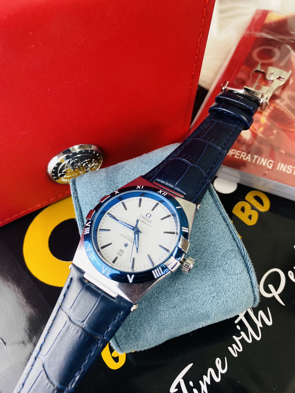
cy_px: 196
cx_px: 148
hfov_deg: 53.1
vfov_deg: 67.3
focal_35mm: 26
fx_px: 295
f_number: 1.8
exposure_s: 1/100
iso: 40
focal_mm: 4.25
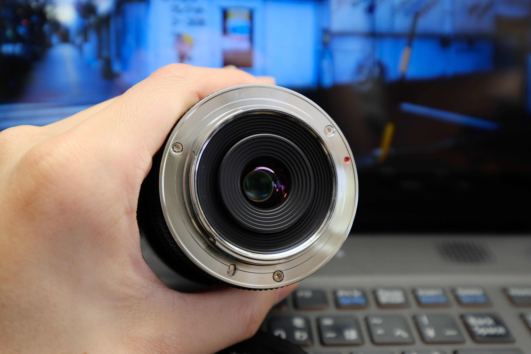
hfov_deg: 53.1
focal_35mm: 36
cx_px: 266
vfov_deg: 36.9
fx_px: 531
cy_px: 177
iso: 800
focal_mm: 24
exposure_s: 1/20
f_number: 5
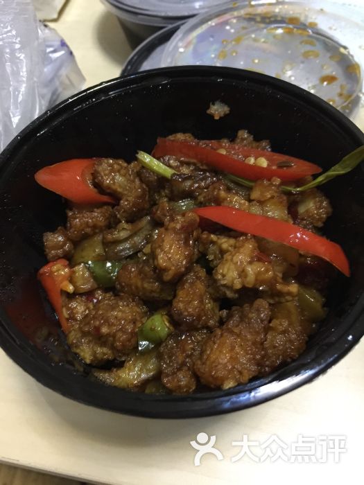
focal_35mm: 29
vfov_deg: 61.7
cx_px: 182
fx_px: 407
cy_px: 242
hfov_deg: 48.2
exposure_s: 1/8
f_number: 2.2
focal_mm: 4.15
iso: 160
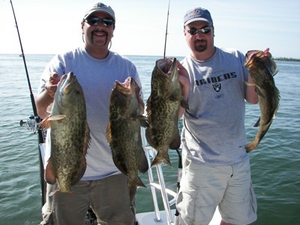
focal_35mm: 36
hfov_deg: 51.4
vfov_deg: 39.7
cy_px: 112
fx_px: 312
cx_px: 150
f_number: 2.8
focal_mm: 6
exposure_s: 1/640
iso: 50
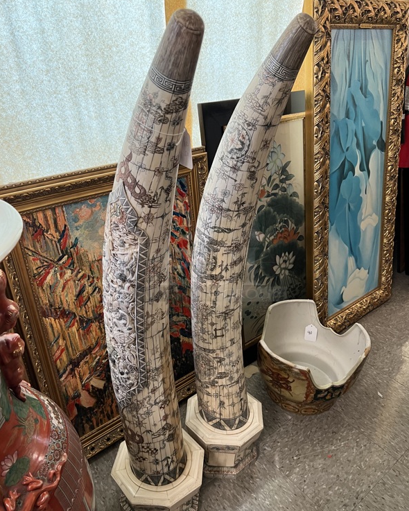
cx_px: 210
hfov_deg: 51.5
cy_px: 265
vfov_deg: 62.2
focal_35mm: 28
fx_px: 423
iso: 160
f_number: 1.5
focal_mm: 5.7
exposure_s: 1/60
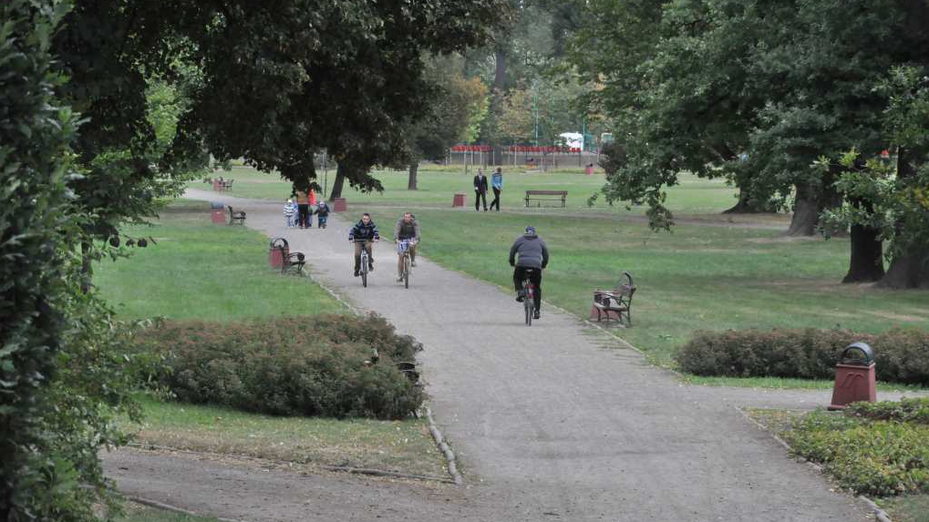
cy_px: 245
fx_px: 4077
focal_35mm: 166
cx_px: 466
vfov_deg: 7.3
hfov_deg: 13.0
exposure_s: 1/1000
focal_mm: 105
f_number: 8
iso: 2000
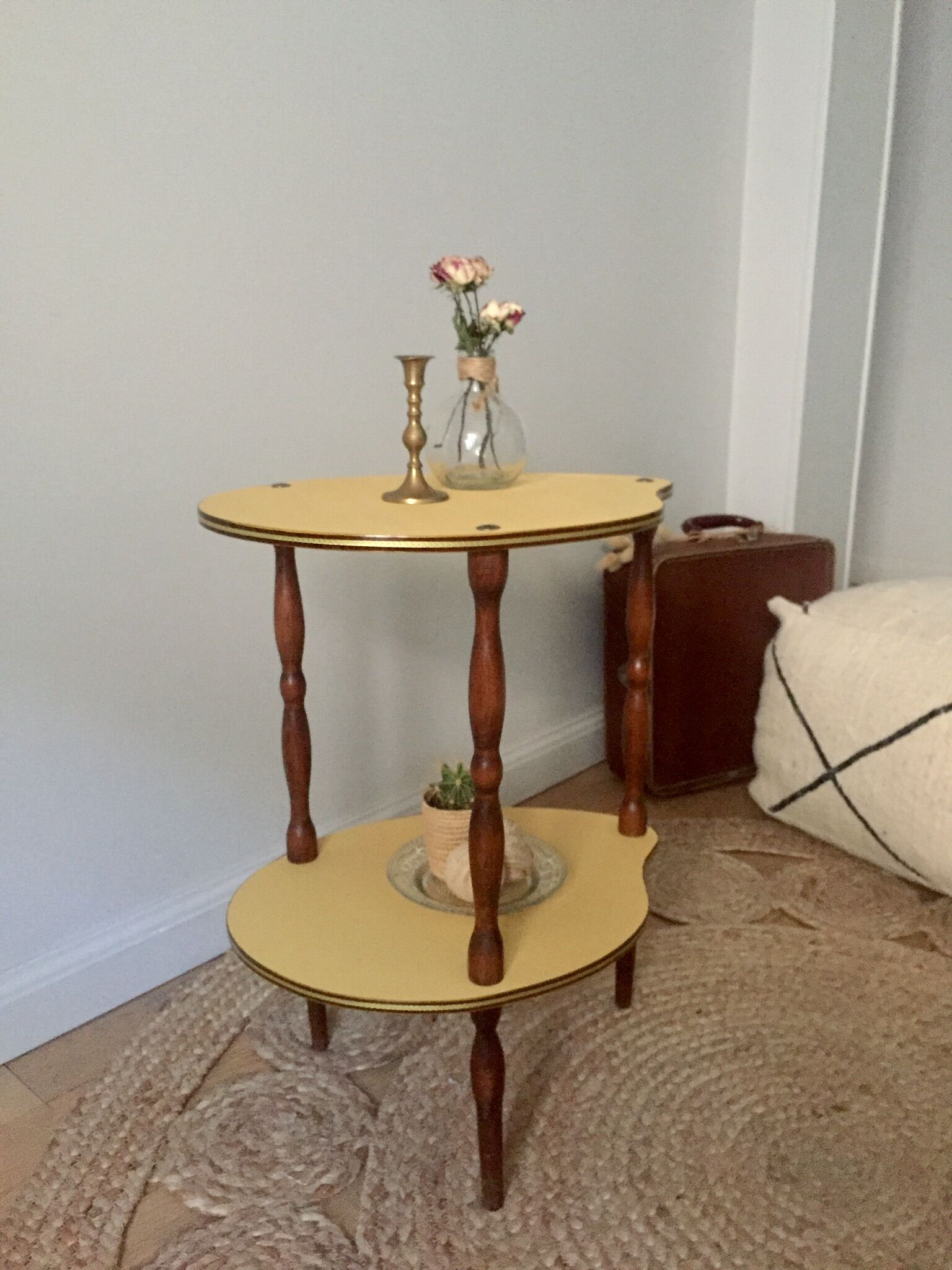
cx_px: 476
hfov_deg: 48.2
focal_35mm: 29
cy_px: 635
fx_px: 1063
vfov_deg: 61.7
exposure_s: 1/17
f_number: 2.2
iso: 640
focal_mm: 4.15
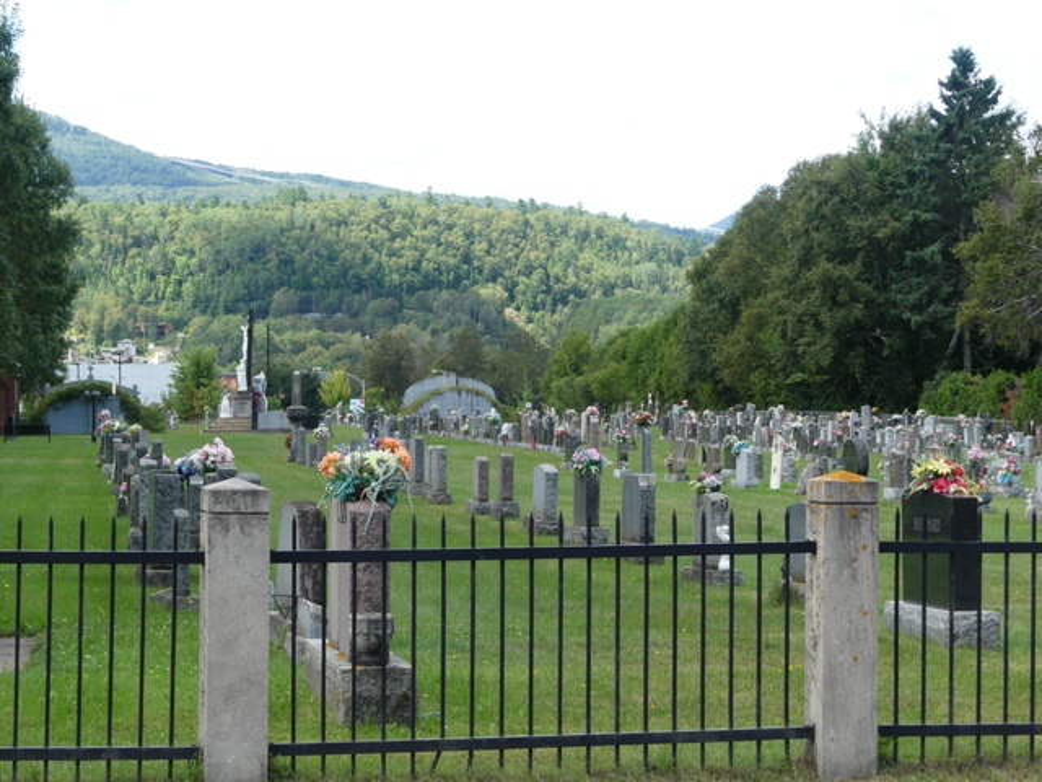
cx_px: 521
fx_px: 3131
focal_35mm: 104
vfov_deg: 14.2
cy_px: 391
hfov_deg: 18.9
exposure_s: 1/320
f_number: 4
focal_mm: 18.7
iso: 100
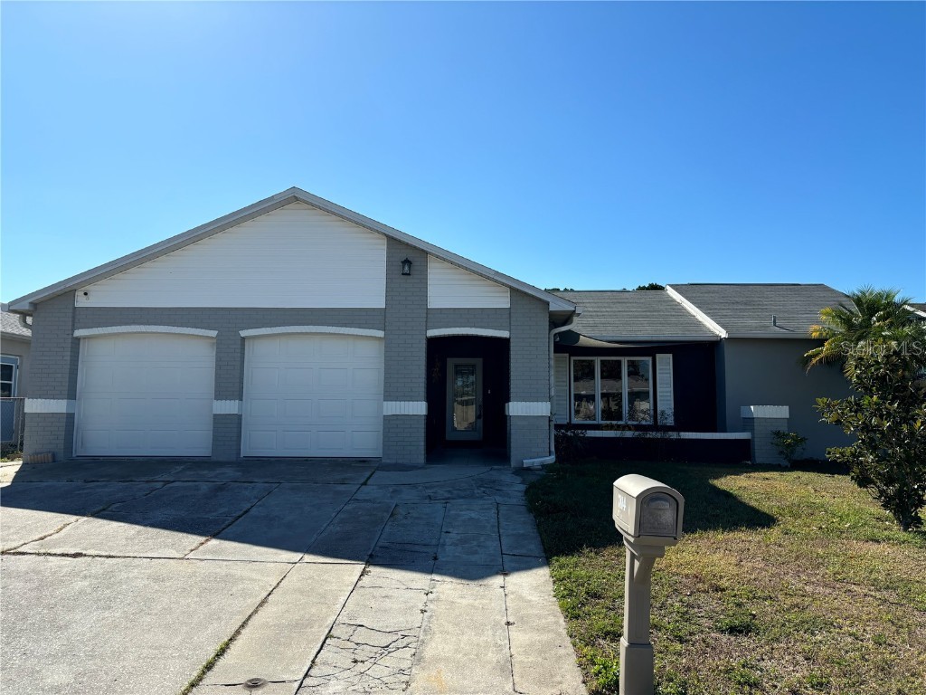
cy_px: 348
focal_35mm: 26
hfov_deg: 67.3
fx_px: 696
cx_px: 463
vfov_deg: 53.1
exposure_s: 1/4082
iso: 50
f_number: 1.6
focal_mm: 5.96
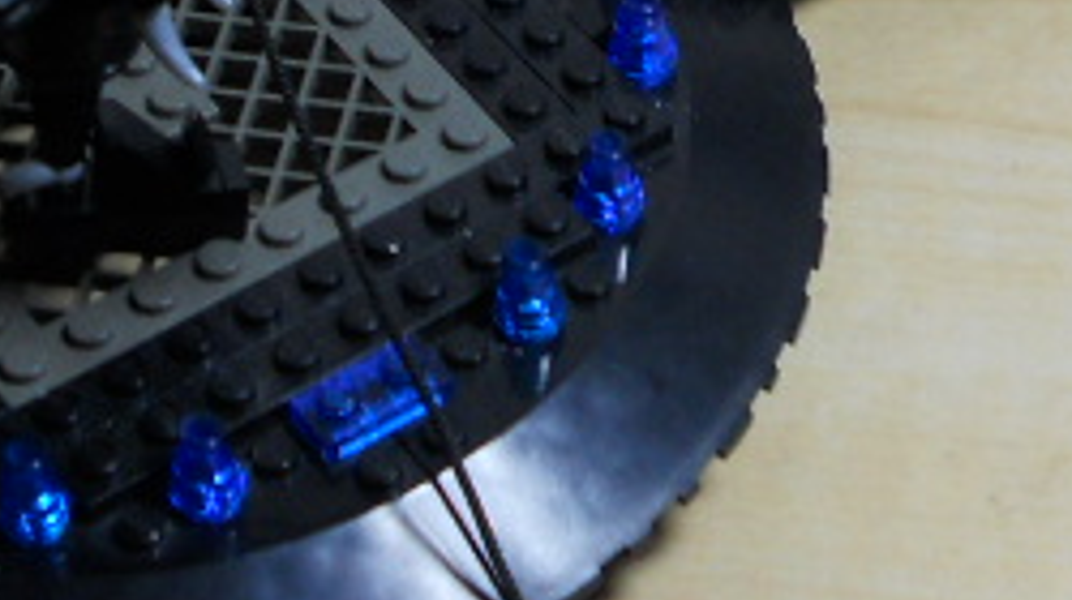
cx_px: 789
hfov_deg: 15.0
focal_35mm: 143
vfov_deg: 8.2
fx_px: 4060
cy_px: -356
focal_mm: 5.8
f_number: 3.5
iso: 100
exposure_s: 1/30
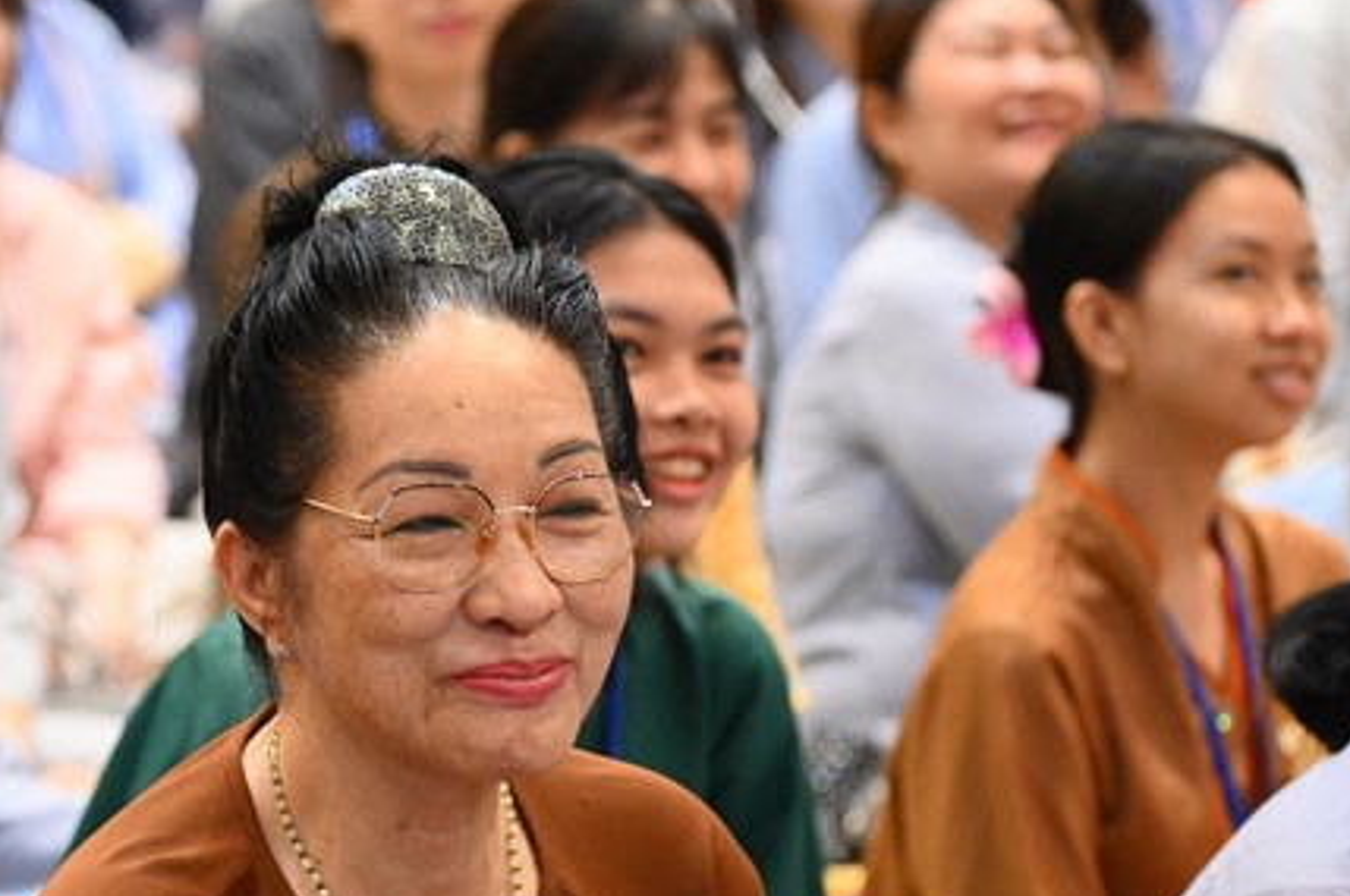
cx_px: 466
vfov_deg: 7.5
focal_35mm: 182
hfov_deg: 11.3
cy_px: 663
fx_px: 6817
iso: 8000
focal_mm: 120
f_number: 4
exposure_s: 1/160
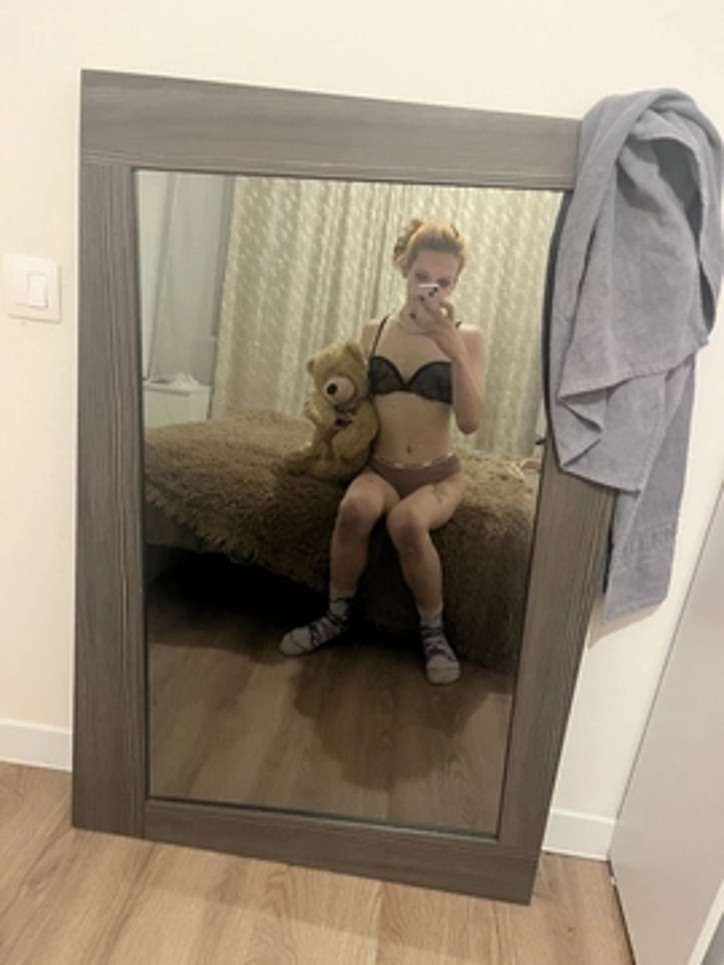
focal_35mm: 26
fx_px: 725
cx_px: 362
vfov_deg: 67.3
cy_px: 482
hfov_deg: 53.1
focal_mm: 5.1
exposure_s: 1/26
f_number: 1.6
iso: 640
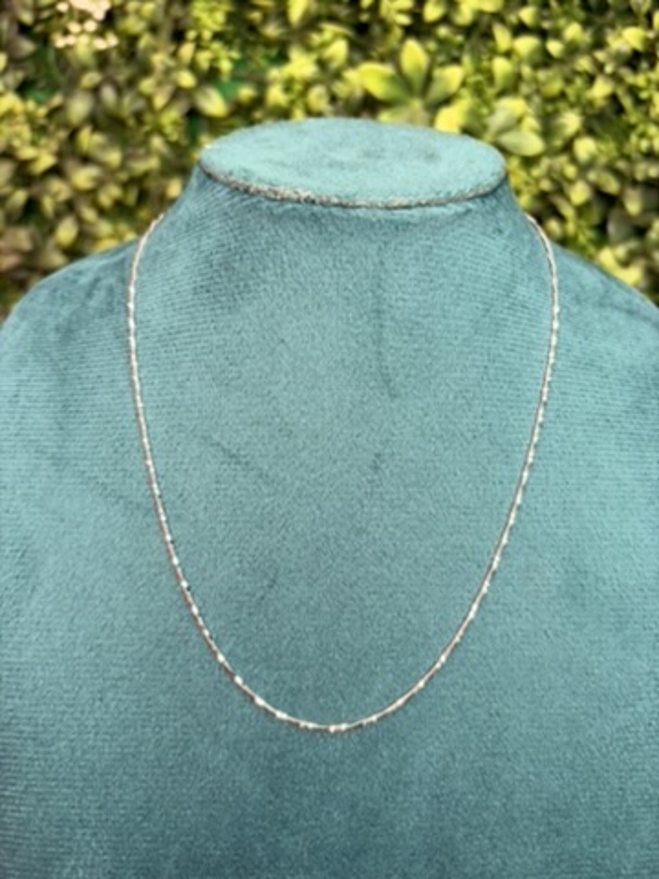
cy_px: 440
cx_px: 330
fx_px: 660
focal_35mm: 26
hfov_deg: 53.1
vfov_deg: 67.3
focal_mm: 5.96
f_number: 1.6
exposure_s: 1/78
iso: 50
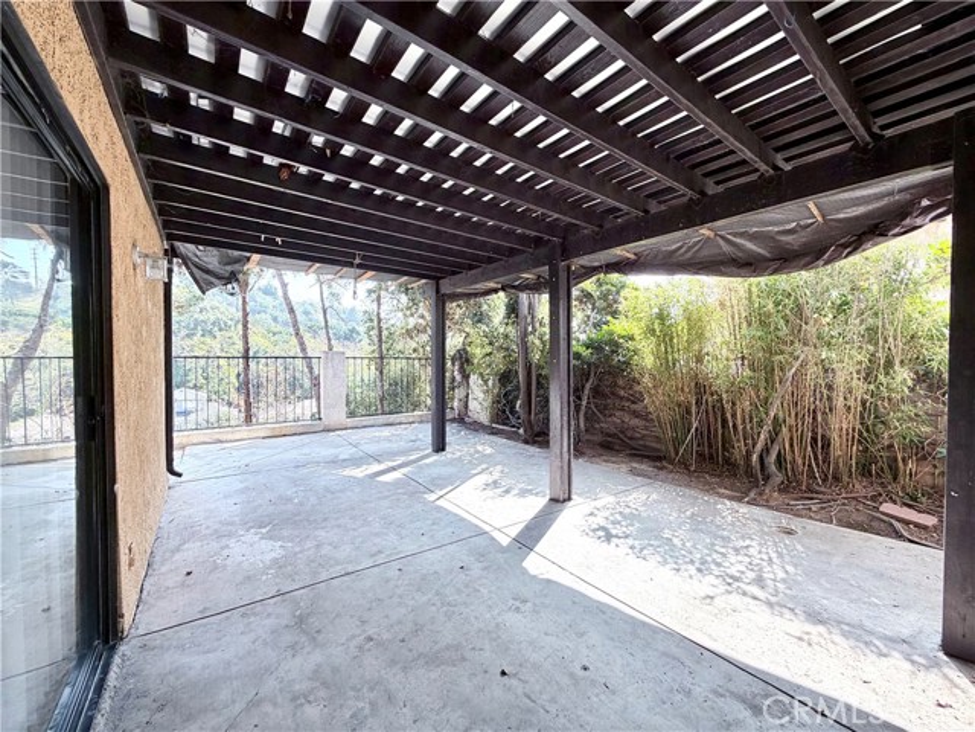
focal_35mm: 14
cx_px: 488
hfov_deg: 102.1
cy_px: 366
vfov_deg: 85.7
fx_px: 394
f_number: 2.2
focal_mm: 2.22
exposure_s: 1/226
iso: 50
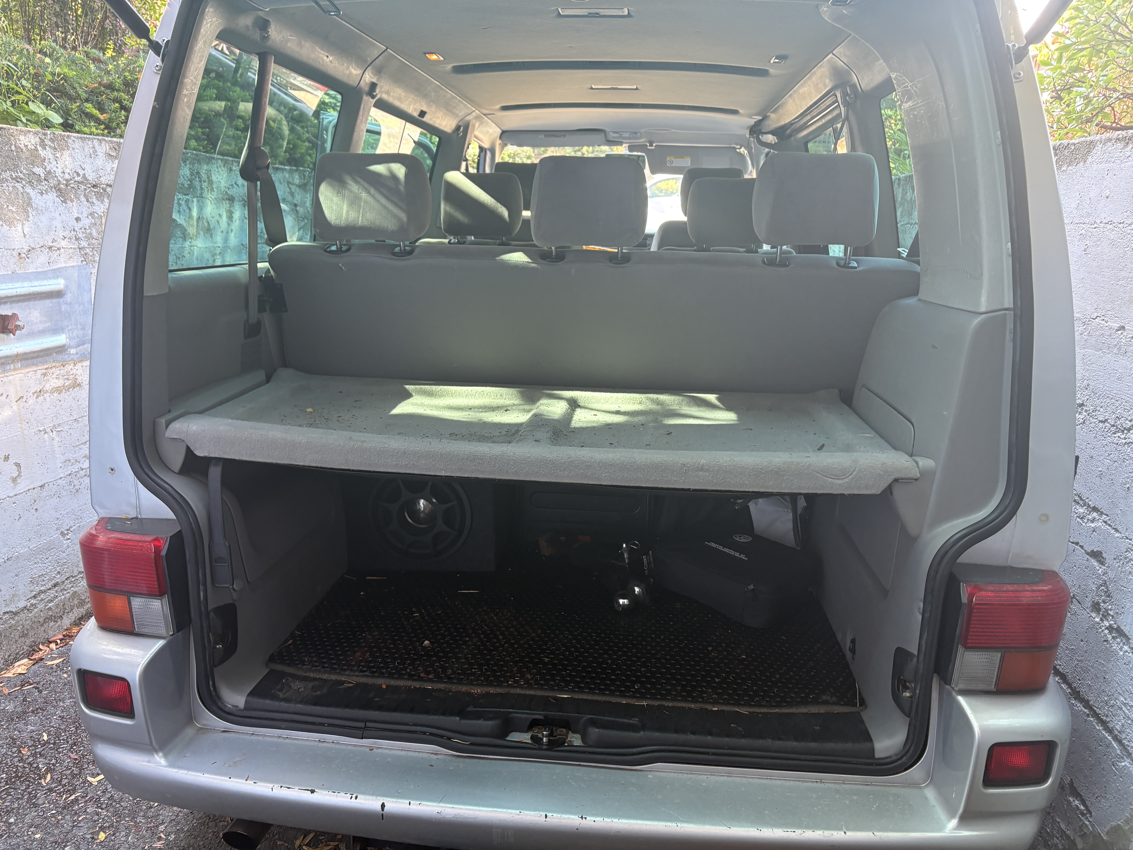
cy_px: 425
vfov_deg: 53.1
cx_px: 566
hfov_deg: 67.3
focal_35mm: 26
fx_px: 851
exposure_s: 1/60
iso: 125
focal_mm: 5.96
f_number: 1.6
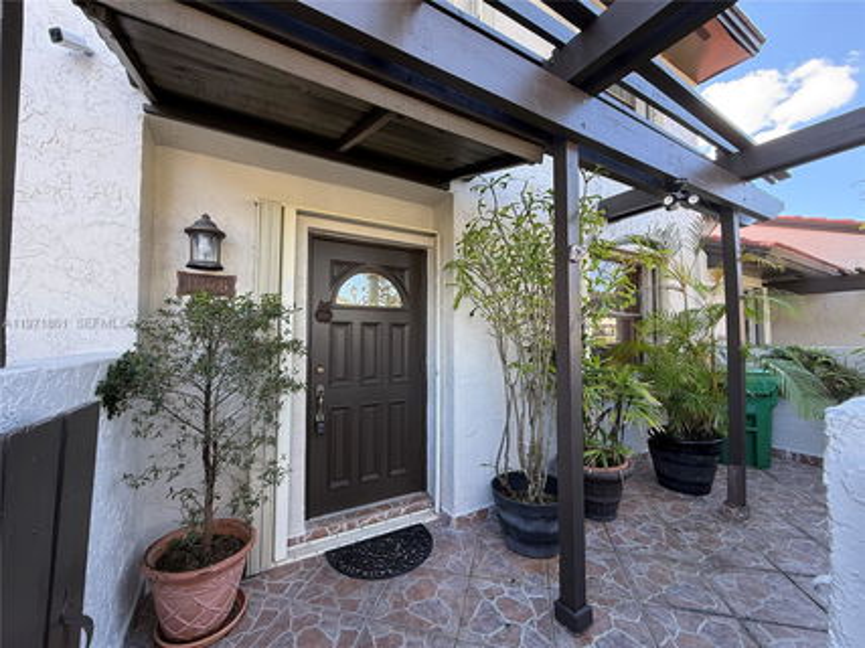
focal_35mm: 14
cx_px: 432
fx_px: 350
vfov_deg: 85.6
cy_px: 324
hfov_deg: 102.1
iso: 50
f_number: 2.2
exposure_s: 1/99
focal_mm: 2.22
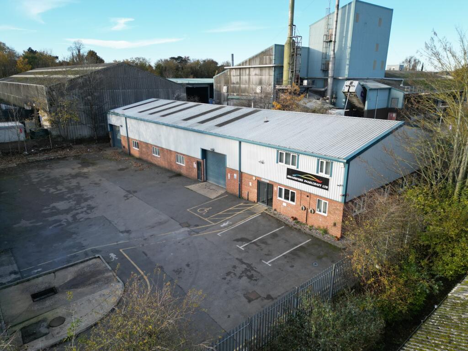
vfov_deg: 56.8
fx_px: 324
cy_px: 176
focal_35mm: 24
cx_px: 234
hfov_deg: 71.6
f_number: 1.7
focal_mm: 6.72
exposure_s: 1/1000
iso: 150
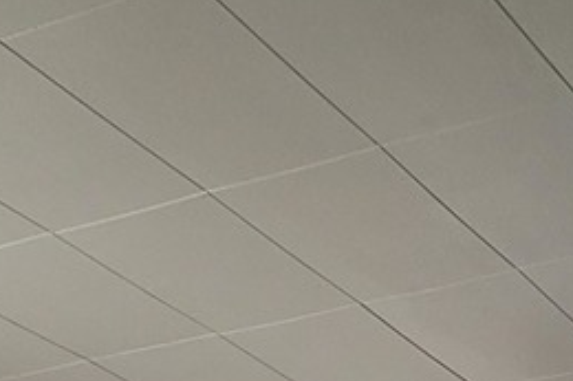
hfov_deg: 21.9
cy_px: 1145
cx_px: 884
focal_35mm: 75
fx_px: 1193
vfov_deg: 11.2
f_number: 2.2
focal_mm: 2.2
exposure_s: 1/60
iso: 200
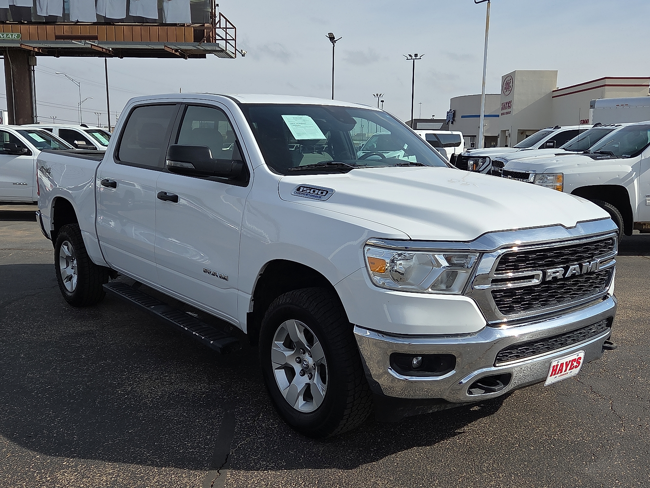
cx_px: 325
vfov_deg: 41.8
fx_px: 638
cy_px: 244
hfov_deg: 54.0
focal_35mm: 34
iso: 78
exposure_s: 1/10000
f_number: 1.8
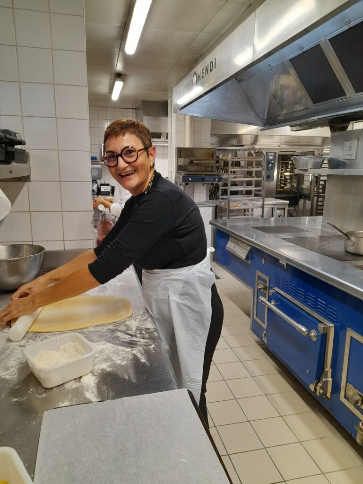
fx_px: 350
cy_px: 242
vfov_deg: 69.4
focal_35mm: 25
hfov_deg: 54.9
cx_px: 182
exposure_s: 1/50
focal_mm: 4.6
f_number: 2
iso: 64
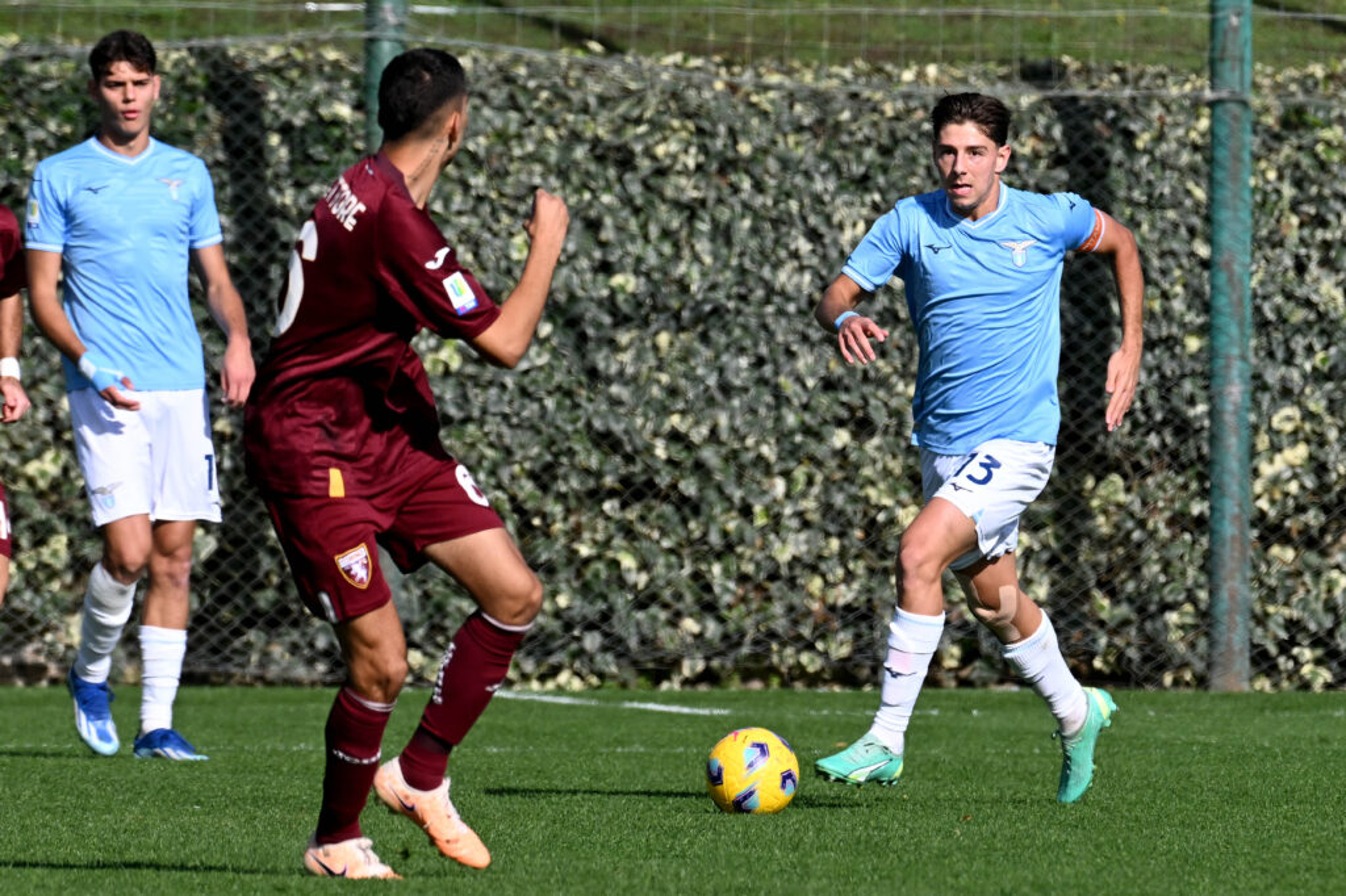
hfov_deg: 3.4
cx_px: 673
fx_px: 22425
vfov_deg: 2.3
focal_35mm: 600
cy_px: 448
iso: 400
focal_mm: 400
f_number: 6.3
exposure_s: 1/1600
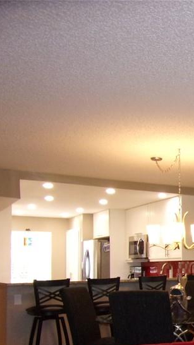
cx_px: 291
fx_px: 448
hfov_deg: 20.8
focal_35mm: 49
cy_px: 242
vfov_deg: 41.3
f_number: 3.3
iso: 200
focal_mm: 4.3
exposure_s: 1/34
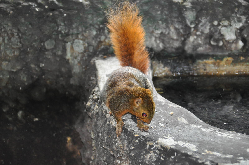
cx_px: 124
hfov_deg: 11.0
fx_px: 1295
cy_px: 82
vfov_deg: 7.3
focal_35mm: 188
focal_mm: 125
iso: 1600
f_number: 5.6
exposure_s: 1/60
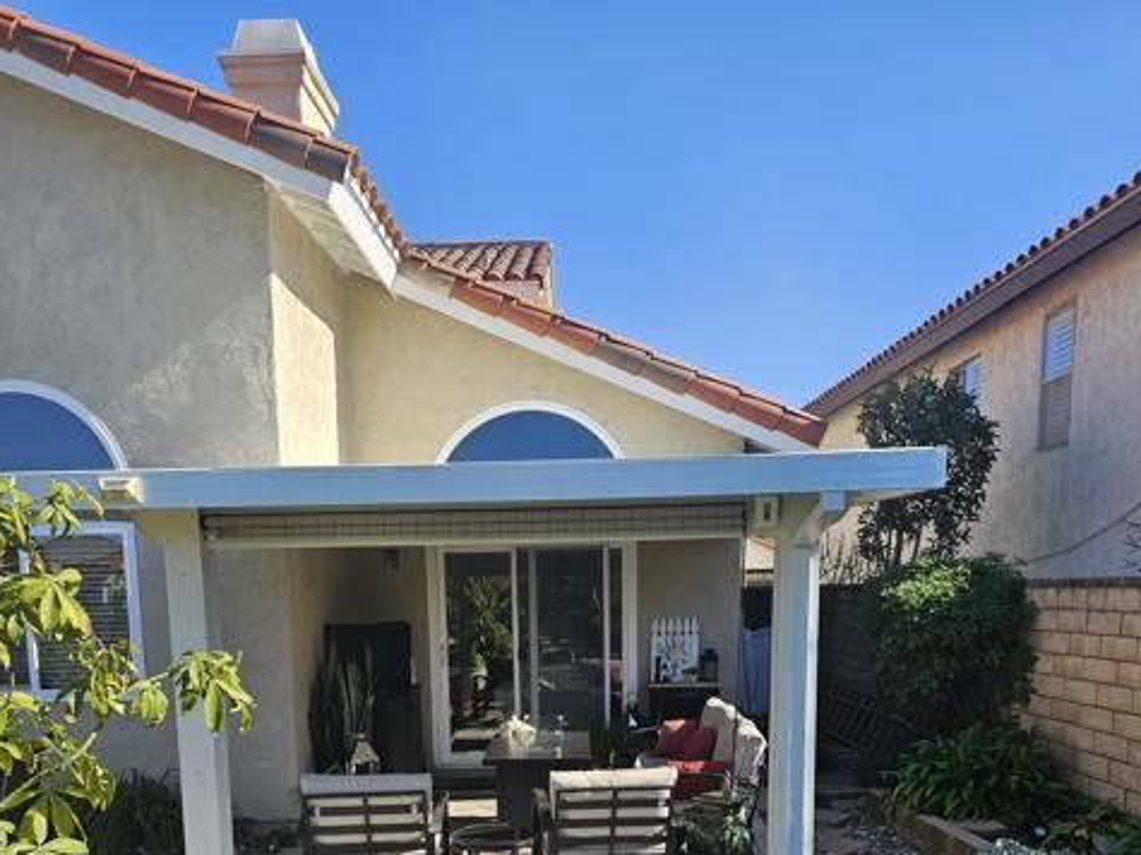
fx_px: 1022
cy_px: 749
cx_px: 569
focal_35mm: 31
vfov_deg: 42.2
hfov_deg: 58.4
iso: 10
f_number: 1.7
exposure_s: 1/443
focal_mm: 6.3
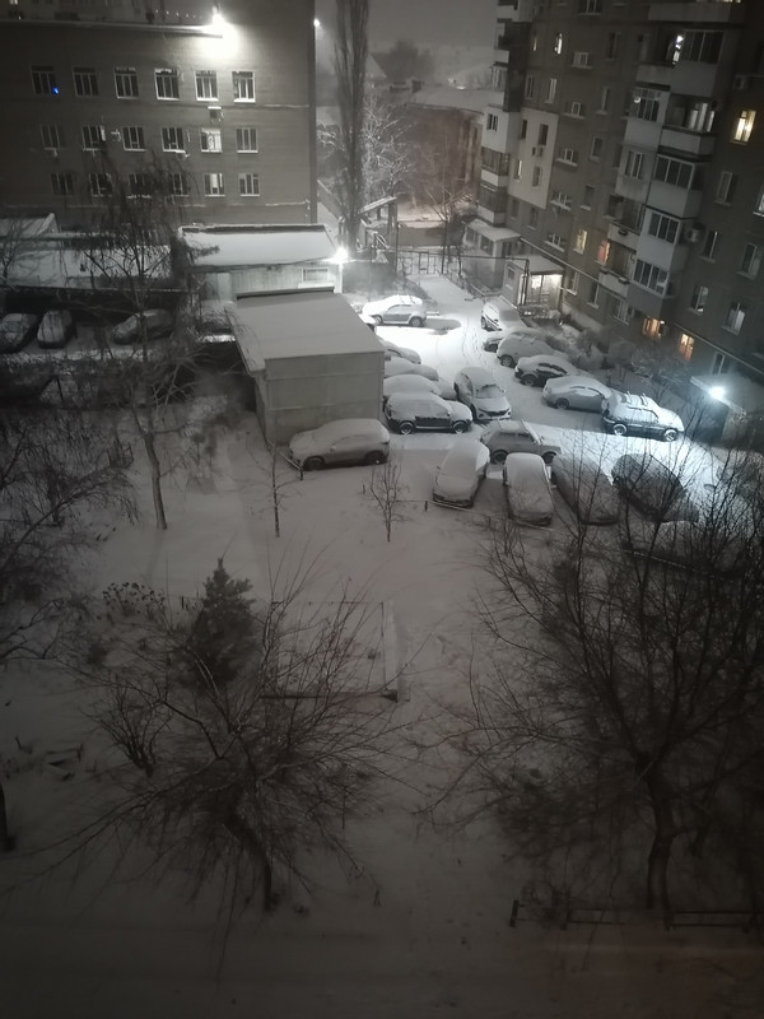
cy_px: 510
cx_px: 382
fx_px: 765
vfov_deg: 67.3
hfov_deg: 53.1
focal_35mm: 26
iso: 2000
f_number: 1.8
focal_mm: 5.3
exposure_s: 1/14.3
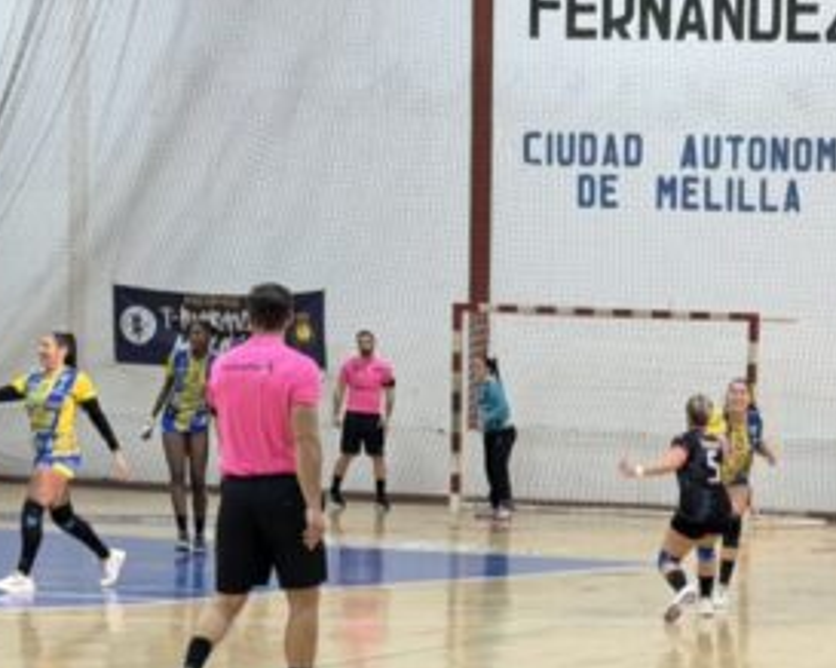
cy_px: 628
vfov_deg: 11.6
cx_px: 1032
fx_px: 3264
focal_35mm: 132
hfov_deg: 14.1
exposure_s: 1/100
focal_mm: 6.76
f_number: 1.78
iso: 80
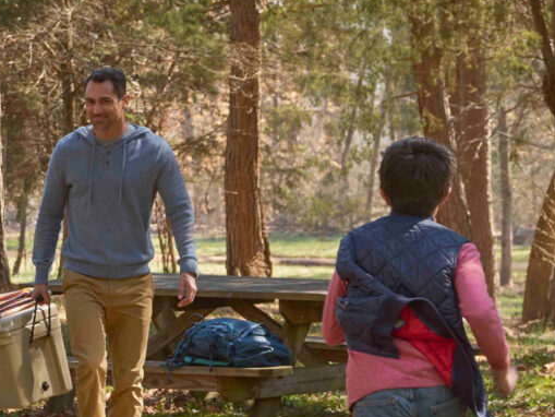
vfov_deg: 7.4
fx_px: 3223
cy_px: 293
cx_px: -593
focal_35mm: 201
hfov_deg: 9.2
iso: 100
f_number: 5.6
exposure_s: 1/60
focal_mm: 50
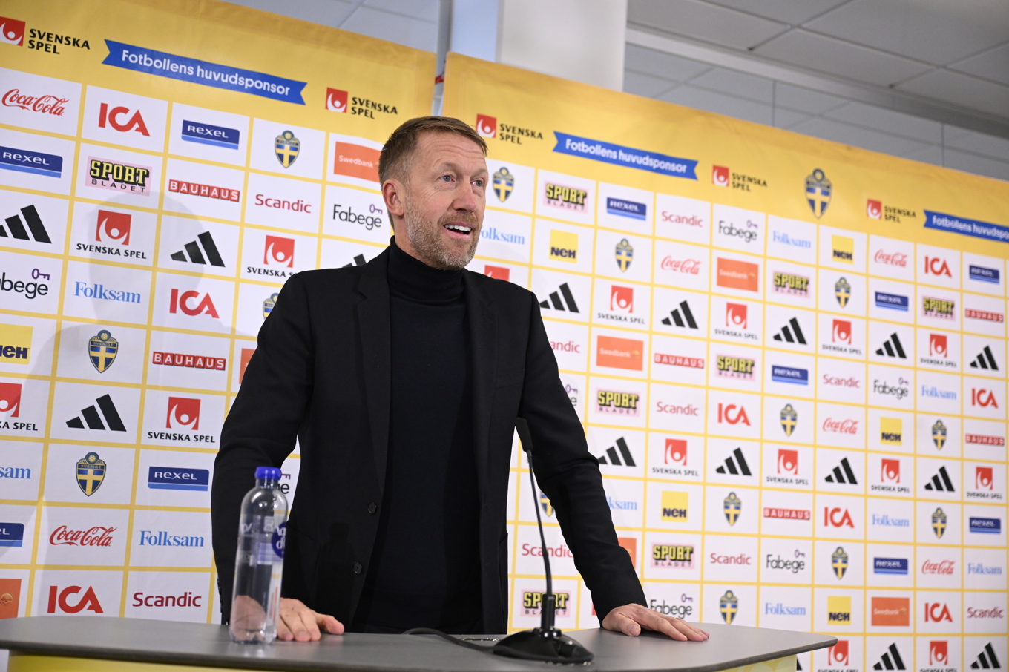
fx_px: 1177
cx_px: 504
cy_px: 336
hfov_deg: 46.4
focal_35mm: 42
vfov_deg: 31.9
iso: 2500
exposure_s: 1/400
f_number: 2.8
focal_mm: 42
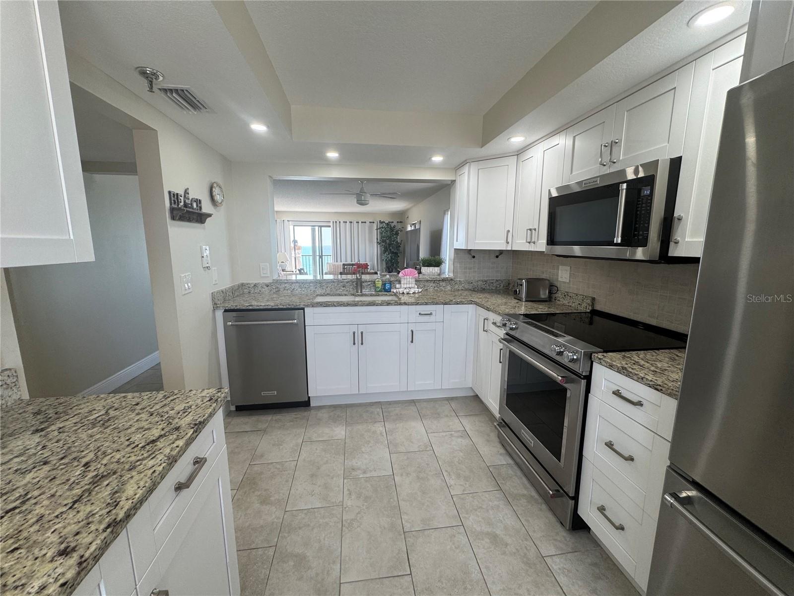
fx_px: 321
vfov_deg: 85.7
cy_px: 298
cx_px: 397
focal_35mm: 14
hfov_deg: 102.1
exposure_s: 1/120
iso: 80
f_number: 2.2
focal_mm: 2.22
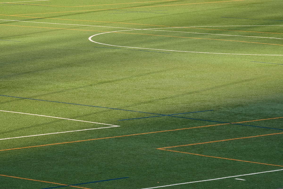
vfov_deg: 4.6
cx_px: 142
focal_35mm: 300
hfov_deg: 6.9
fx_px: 2358
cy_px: 94
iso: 400
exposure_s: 1/250
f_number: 8
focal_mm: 200
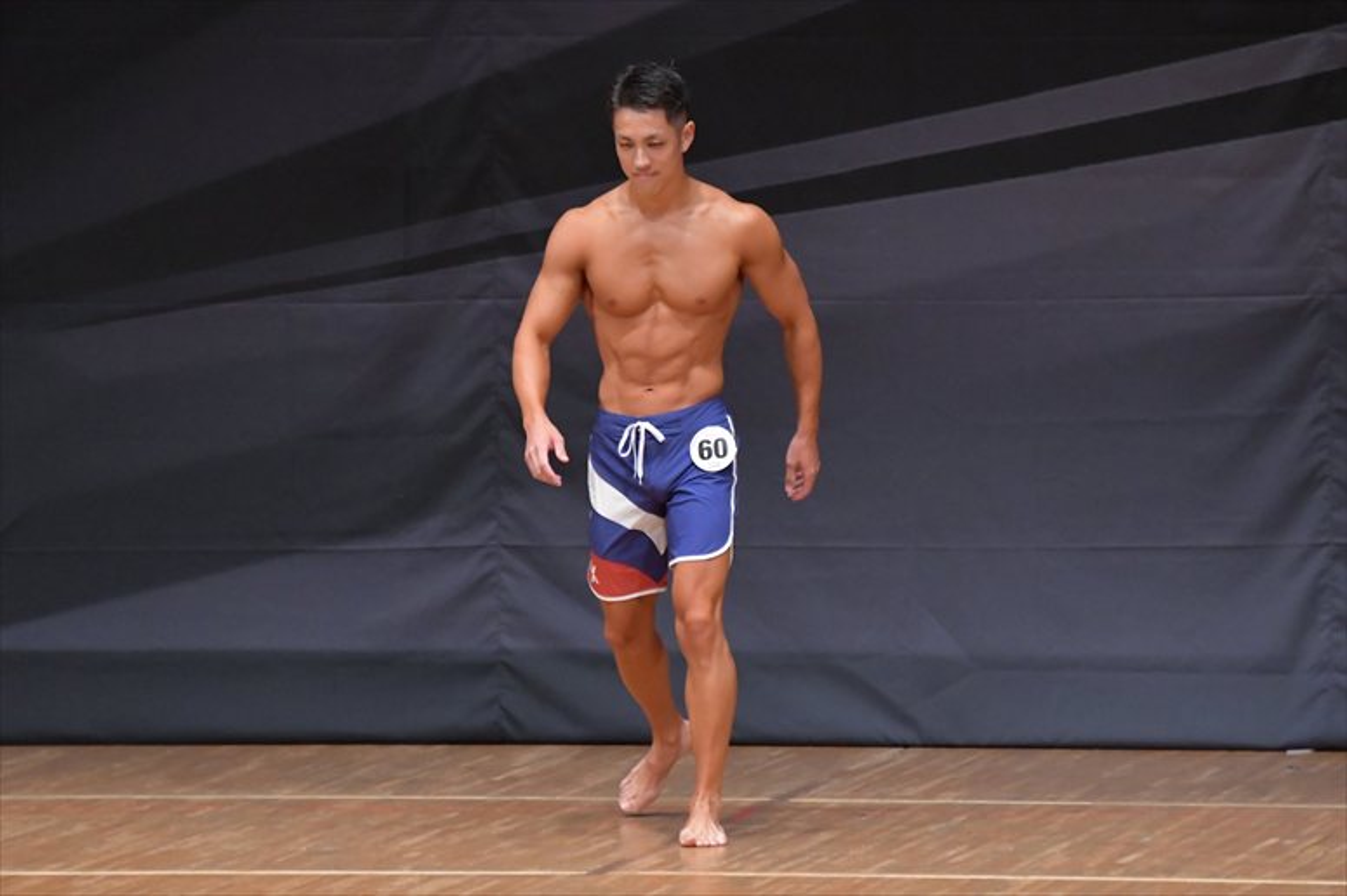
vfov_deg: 4.4
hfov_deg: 6.5
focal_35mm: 315
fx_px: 11781
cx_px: 674
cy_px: 448
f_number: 5.6
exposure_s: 1/400
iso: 6400
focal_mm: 210
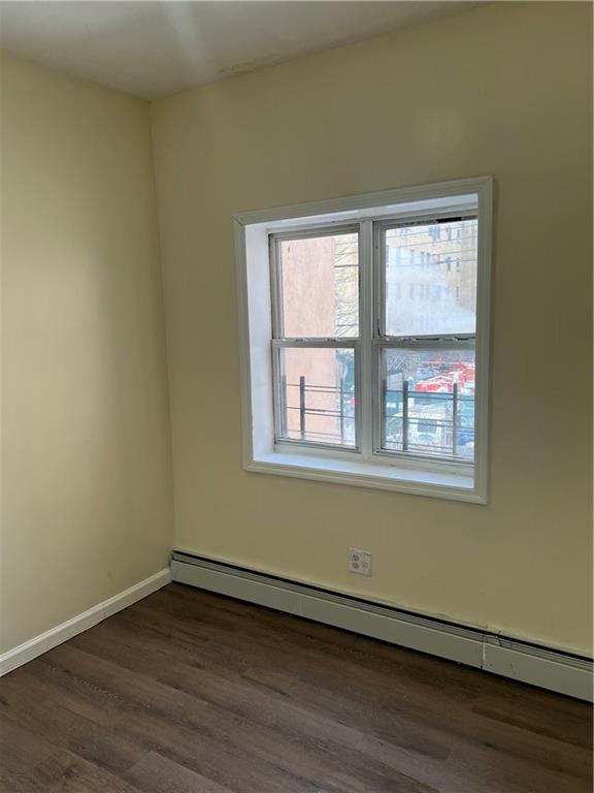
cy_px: 396
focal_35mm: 26
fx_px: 595
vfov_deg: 67.3
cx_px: 297
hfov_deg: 53.1
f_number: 1.5
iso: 40
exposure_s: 1/282
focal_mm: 5.7
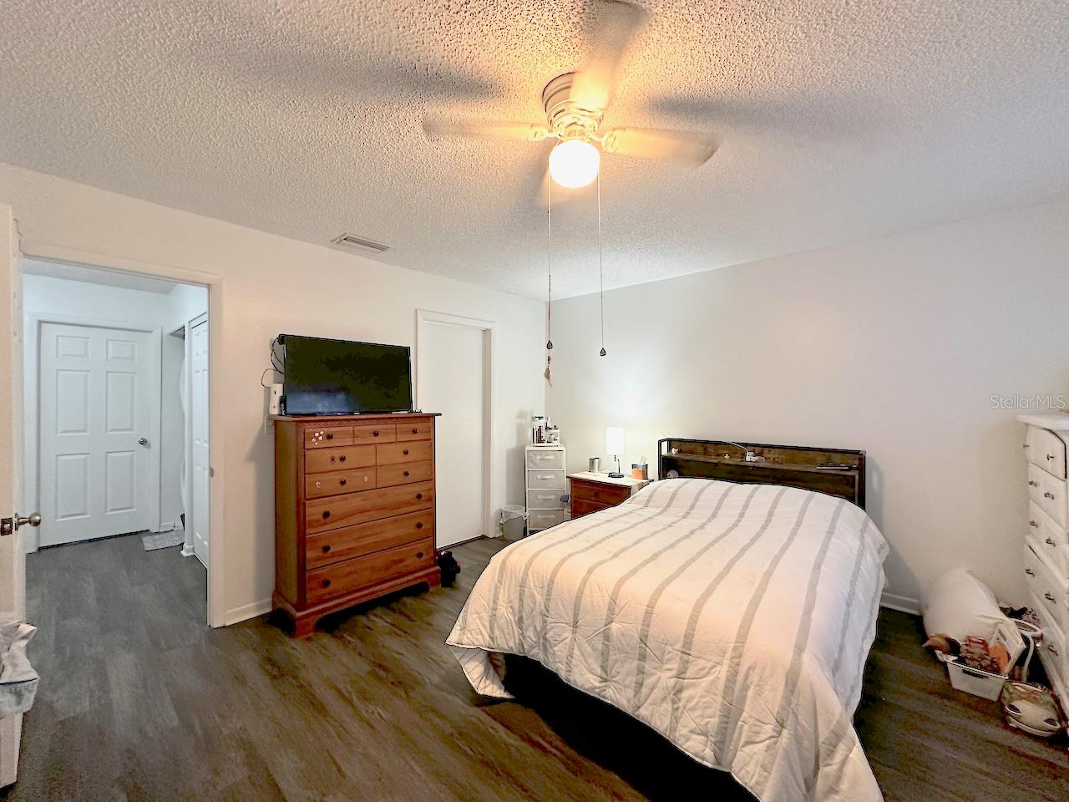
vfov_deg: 85.7
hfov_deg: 102.1
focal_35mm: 14
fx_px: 432
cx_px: 534
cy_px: 401
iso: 250
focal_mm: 2.22
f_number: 2.2
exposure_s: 1/60
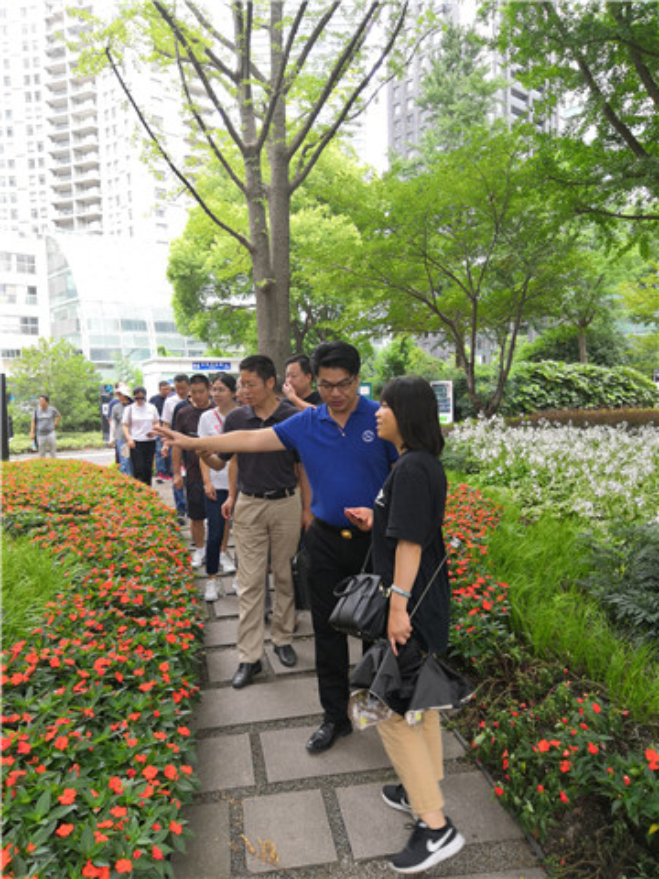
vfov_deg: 65.3
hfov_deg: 51.4
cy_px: 440
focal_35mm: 27
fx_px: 685
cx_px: 330
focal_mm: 3.95
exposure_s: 1/100
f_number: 1.8
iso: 50
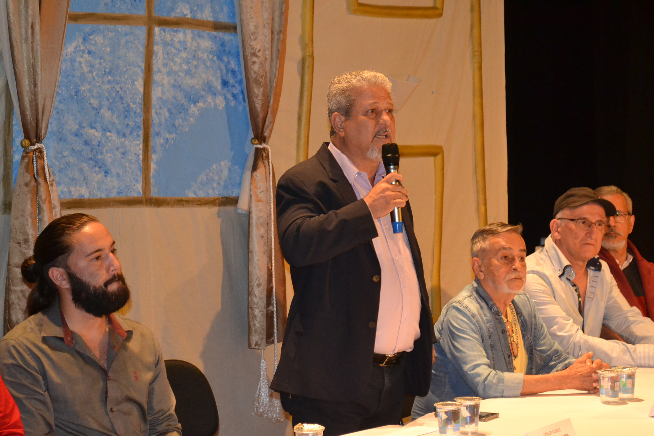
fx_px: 1499
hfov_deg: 24.6
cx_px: 327
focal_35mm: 82
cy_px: 218
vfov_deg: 16.6
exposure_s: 1/60
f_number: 7.1
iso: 3200
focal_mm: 55
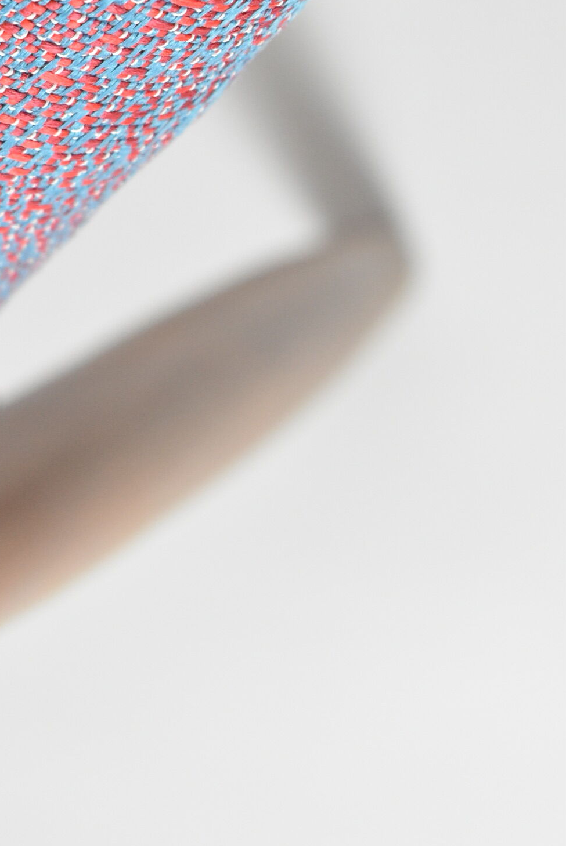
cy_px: 3
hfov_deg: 8.5
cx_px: -13
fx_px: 3767
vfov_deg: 12.7
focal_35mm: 160
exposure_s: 1/125
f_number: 5.6
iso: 2200
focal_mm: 52
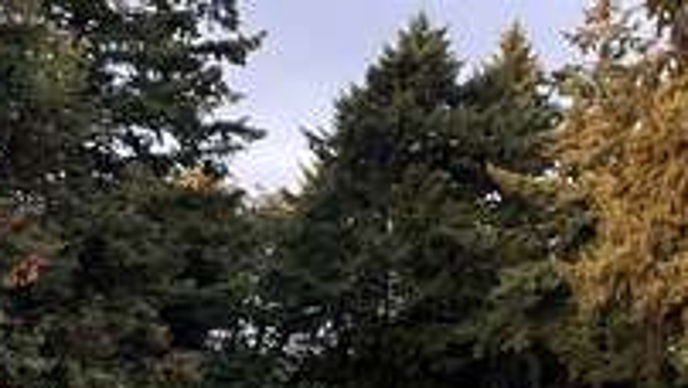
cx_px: 664
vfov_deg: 10.6
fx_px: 2045
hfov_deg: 18.7
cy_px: 476
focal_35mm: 112
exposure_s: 1/119
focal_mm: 5.1
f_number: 1.6
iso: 125
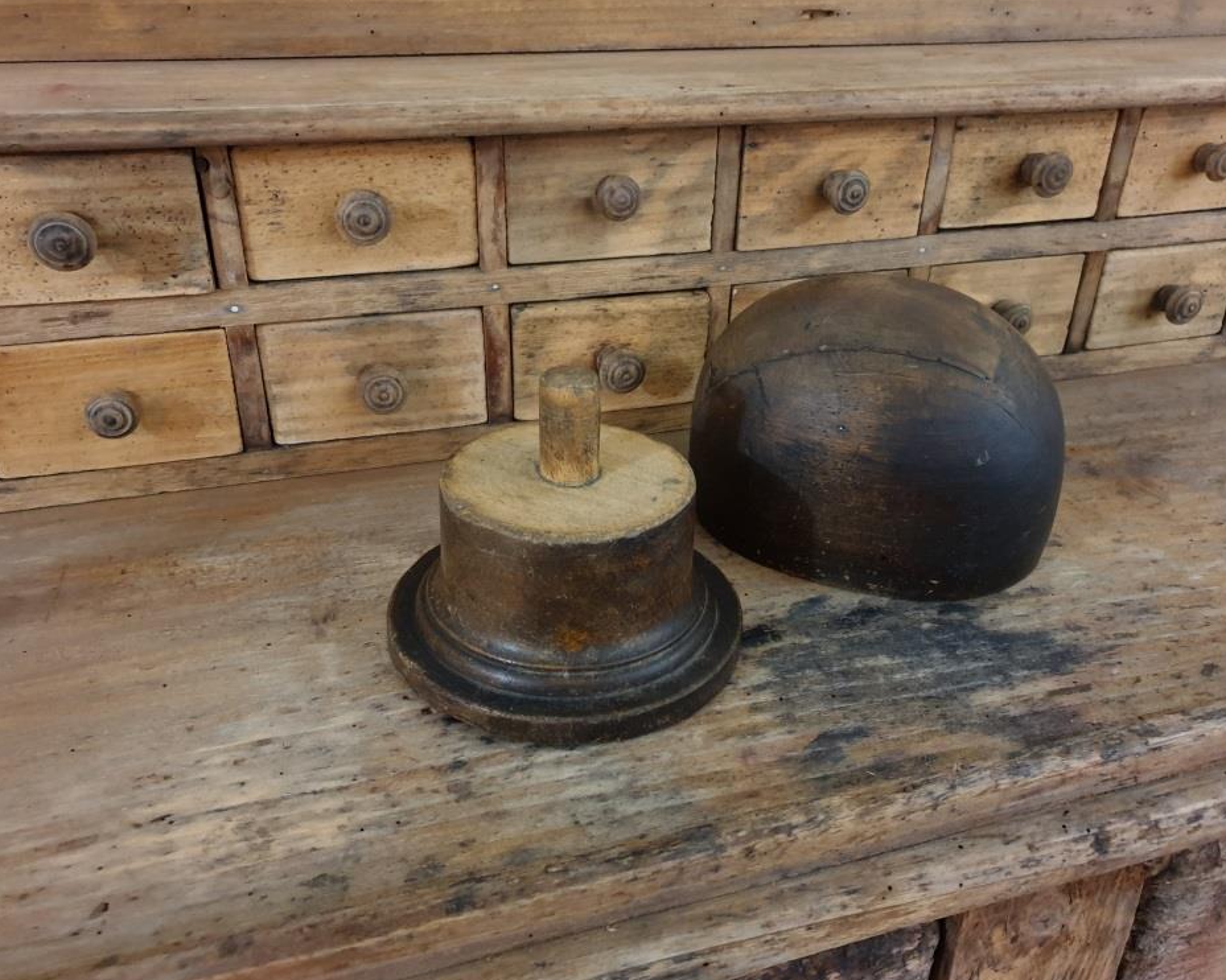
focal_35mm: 28
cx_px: 629
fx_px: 1016
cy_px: 482
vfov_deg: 51.5
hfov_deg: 62.2
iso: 320
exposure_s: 1/10
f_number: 1.5
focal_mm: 4.3
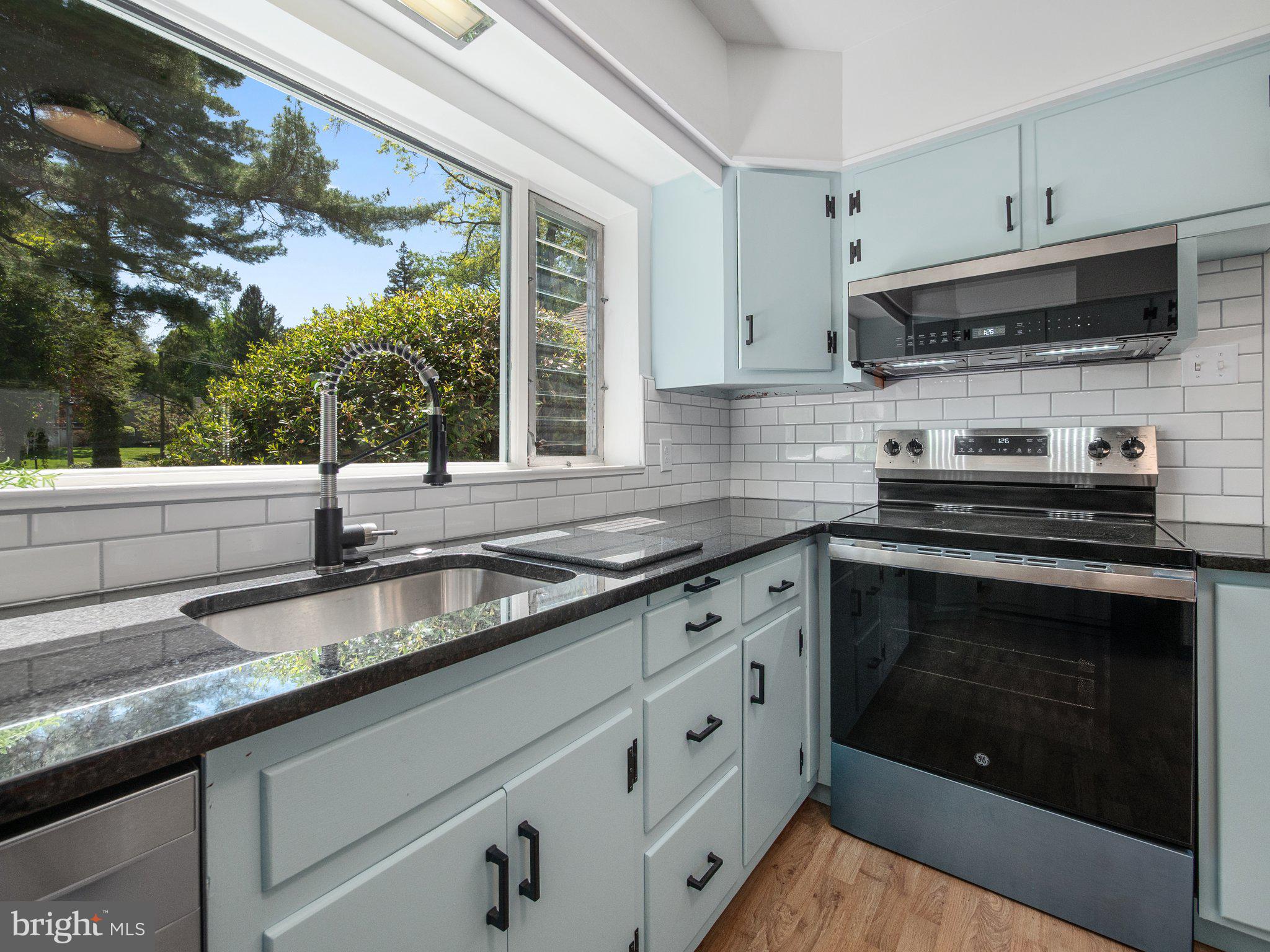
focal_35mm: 14
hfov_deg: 102.1
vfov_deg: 85.7
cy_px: 476
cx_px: 635
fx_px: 514
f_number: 4
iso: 200
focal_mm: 7
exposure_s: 1/80
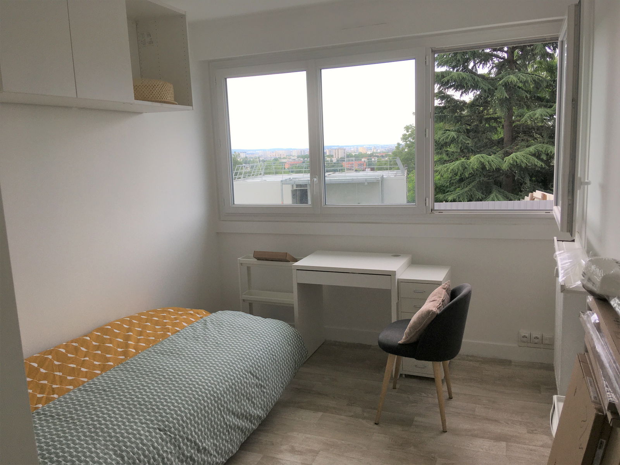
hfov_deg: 61.7
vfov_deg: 48.2
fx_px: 519
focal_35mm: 29
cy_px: 232
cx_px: 310
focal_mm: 4.15
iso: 25
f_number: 2.2
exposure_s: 1/388
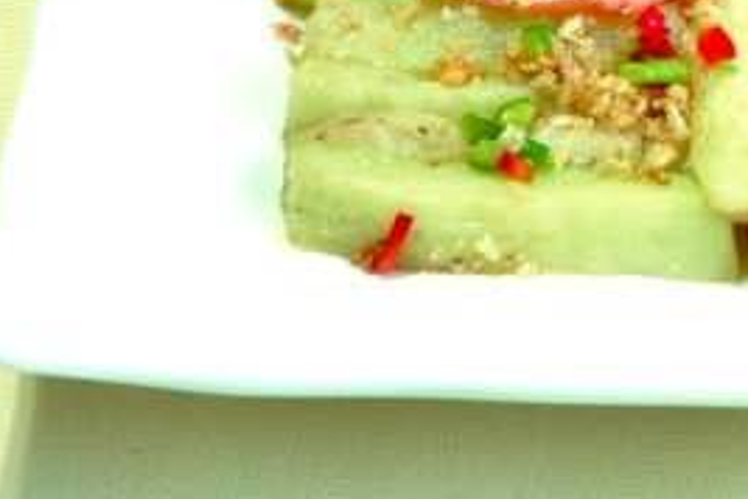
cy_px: -296
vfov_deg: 3.4
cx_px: 1023
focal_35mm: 402
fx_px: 8352
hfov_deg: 5.1
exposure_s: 1/125
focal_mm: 70
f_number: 16
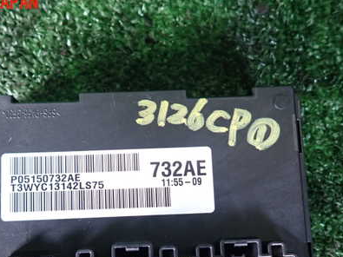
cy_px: 188
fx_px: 376
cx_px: 141
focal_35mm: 38
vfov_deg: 36.9
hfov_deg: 48.7
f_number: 2
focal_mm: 4.5
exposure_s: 1/30
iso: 400
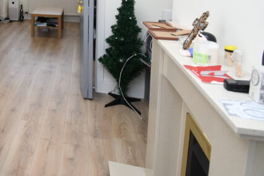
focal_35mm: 36
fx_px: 264
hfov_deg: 42.2
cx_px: -25
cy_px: -10
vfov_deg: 33.0
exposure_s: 1/80
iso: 560
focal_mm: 10
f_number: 4.5
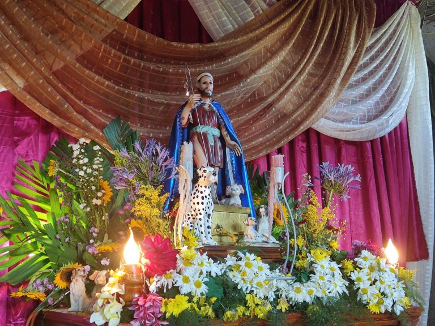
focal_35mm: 45
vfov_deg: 32.2
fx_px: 565
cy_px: 163
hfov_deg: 42.1
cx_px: 218
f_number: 1.79
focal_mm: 4.71
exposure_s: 1/50
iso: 291
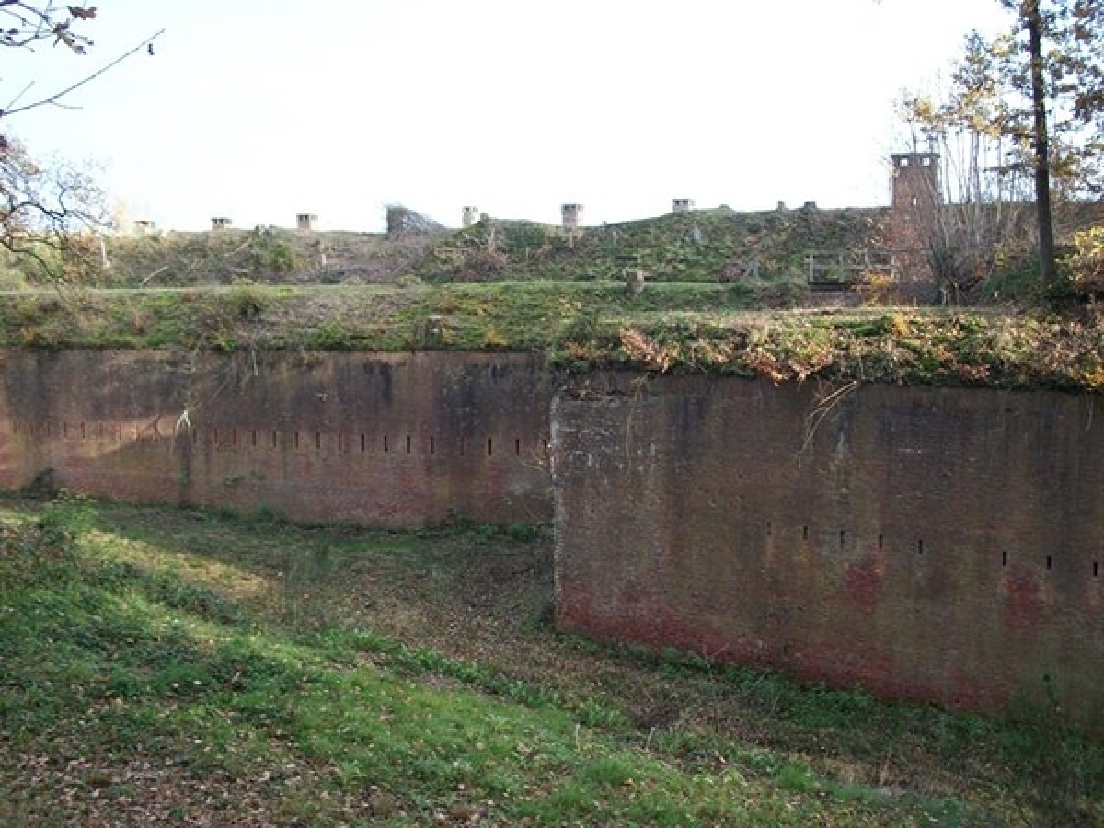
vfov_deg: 36.0
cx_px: 552
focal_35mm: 40
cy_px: 414
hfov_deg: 46.8
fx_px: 1276
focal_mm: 7.1
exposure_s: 1/100
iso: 80
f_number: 3.2
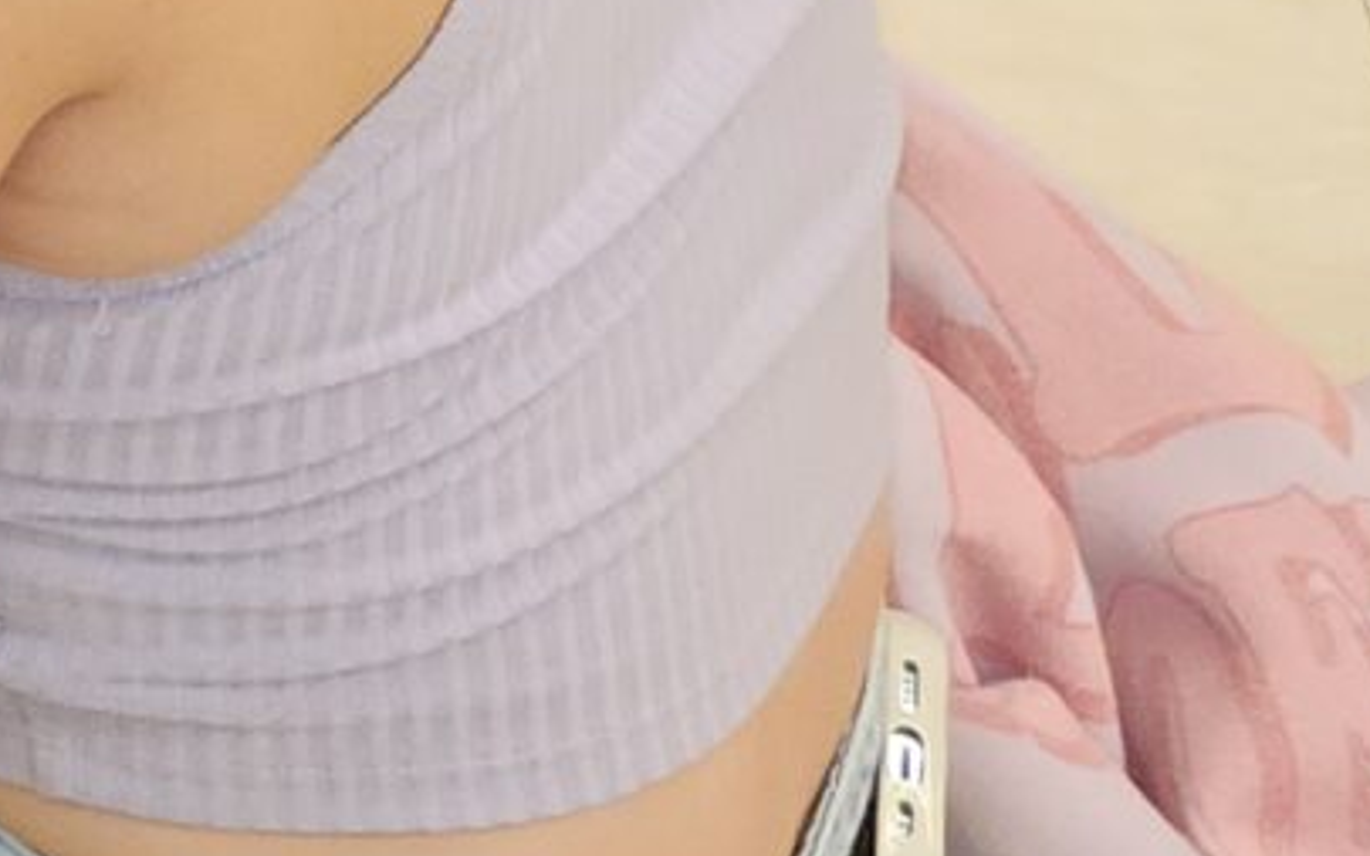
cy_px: -1347
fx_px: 5749
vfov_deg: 7.8
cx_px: -1776
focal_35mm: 154
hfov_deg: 11.5
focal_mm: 5.4
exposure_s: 1/60
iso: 80
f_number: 1.8
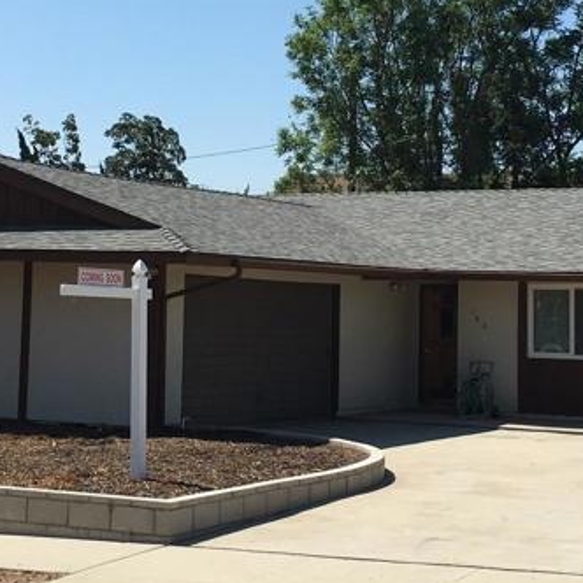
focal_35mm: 79
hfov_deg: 21.9
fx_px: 1505
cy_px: 158
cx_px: 299
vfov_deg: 21.8
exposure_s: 1/2024
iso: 25
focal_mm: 4.15
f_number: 2.2
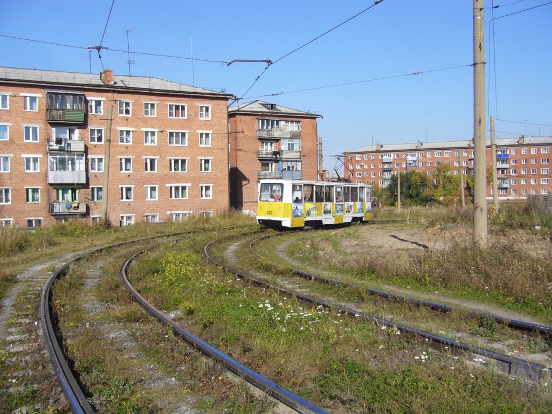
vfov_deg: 40.7
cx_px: 276
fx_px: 558
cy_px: 207
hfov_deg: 52.6
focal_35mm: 35
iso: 80
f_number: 5.6
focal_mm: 5.8
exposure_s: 1/320
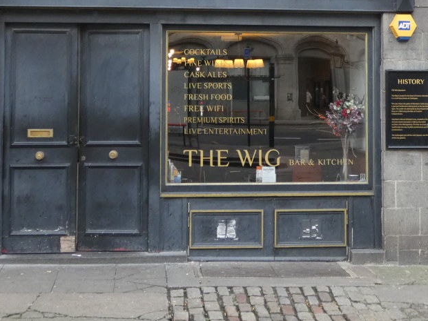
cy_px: 51
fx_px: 865
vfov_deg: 20.7
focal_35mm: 70
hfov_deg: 27.8
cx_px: 239
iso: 250
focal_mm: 5.5
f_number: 3.3
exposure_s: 1/80
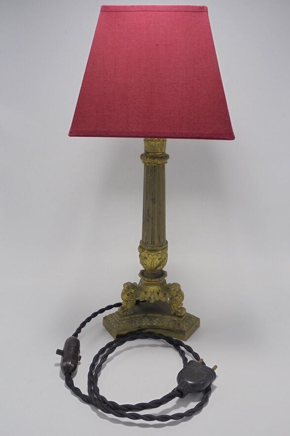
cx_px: 155
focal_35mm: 36
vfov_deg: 53.1
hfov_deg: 36.8
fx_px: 435
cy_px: 217
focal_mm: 6.1
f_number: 4
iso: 100
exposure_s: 1/60
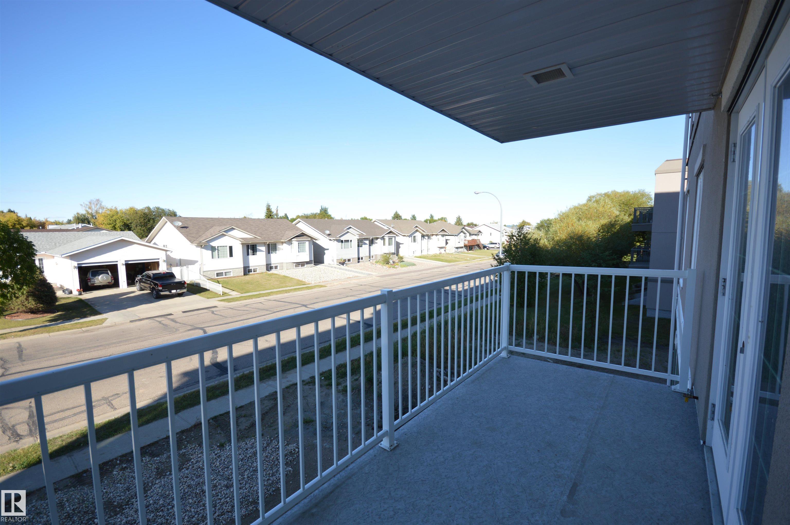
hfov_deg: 100.4
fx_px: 329
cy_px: 262
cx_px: 395
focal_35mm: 15
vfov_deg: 77.2
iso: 100
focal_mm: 10
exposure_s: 1/160
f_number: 6.3
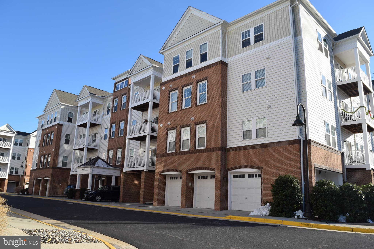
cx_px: 187
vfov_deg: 47.9
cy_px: 124
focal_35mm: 27
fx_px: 280
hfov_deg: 67.4
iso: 200
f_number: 9
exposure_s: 1/320
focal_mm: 18
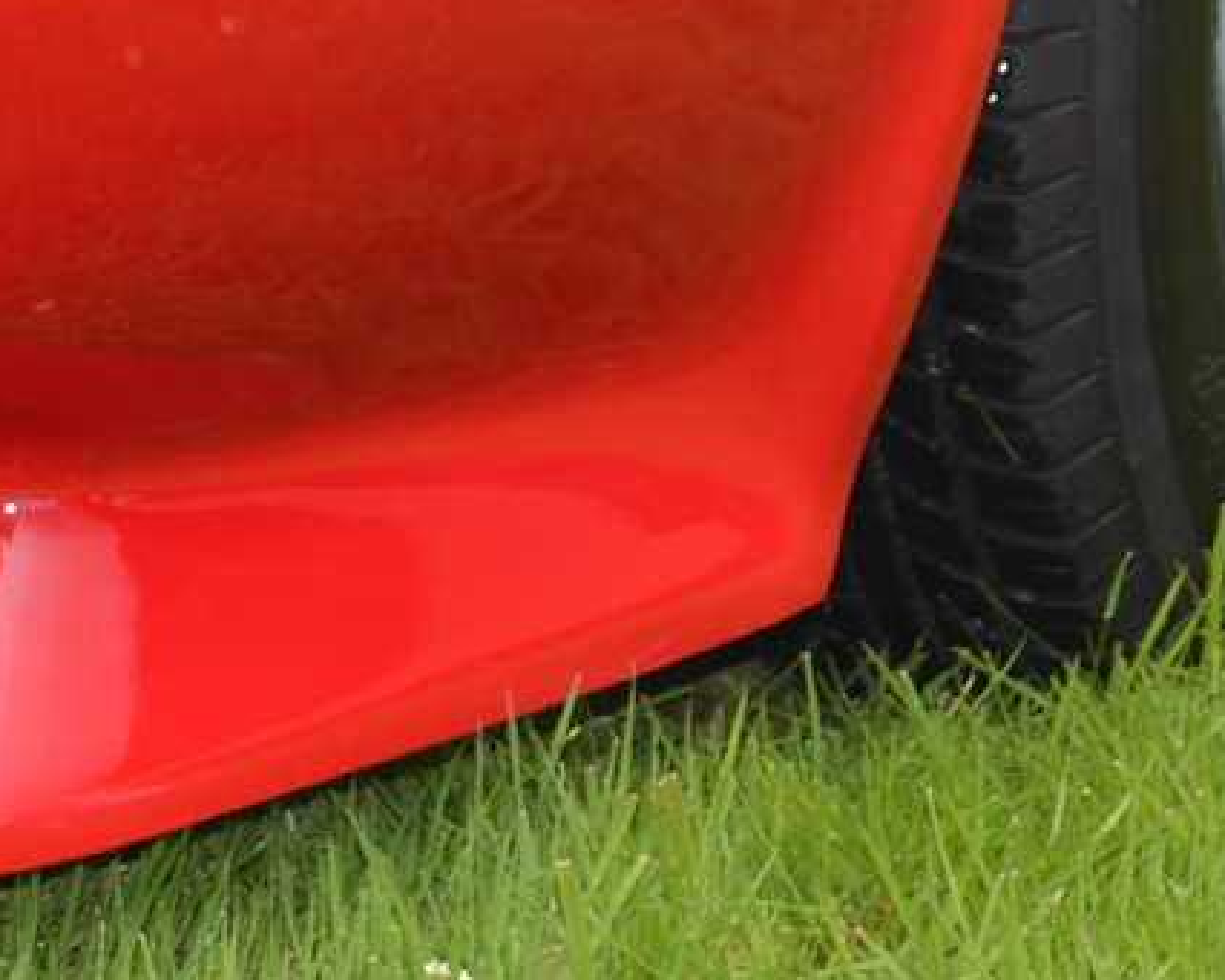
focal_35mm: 185
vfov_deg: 8.2
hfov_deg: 10.4
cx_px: 566
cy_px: -499
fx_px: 6709
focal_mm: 28
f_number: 5
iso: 100
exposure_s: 1/200
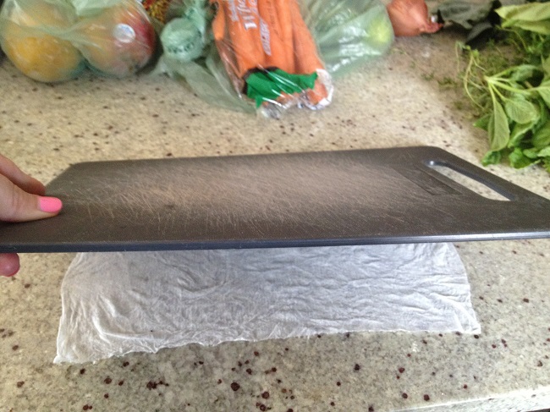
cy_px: 206
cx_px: 275
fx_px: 556
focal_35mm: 35
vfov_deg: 40.7
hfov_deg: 52.6
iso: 200
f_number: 2.4
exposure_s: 1/20
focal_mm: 4.28
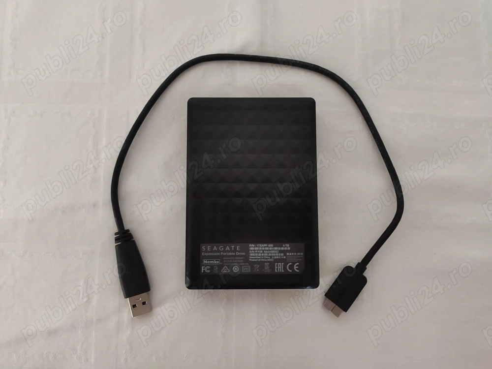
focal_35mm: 26
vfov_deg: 53.1
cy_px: 184
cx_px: 246
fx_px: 370
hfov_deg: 67.3
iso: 1578
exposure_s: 1/20
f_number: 1.75
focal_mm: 4.77
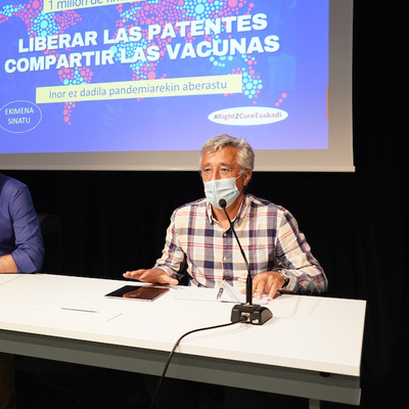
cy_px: 199
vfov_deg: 44.9
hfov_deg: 42.7
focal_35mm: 37
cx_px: 76
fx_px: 495
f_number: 4
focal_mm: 24
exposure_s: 1/250
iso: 3200
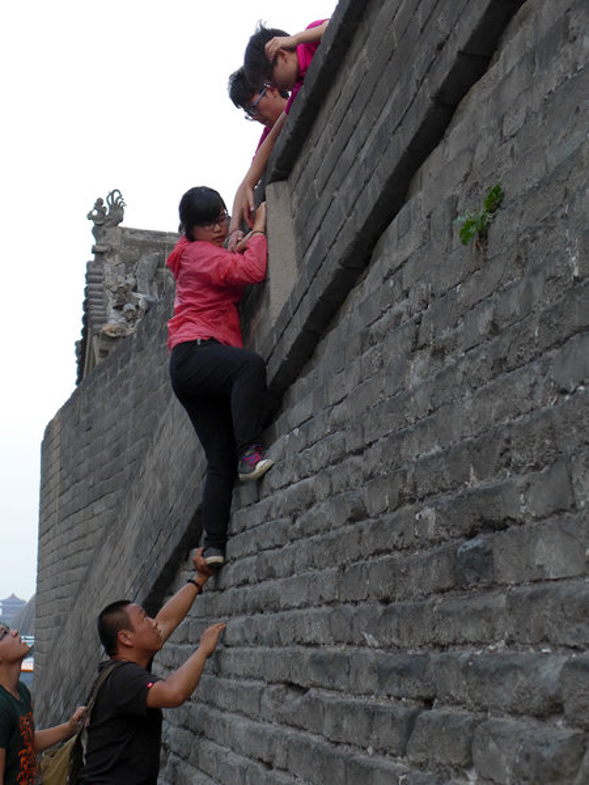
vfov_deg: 27.8
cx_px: 294
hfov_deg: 21.0
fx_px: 1588
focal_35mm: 70
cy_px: 392
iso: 400
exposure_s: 1/100
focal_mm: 13.7
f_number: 2.1
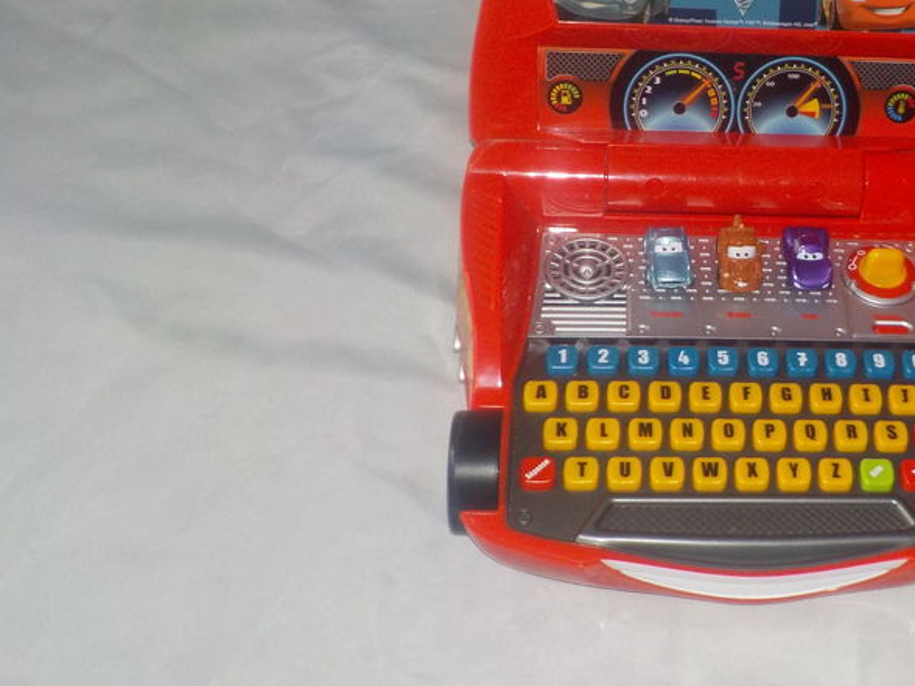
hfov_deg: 36.2
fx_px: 1348
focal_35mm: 51
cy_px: 224
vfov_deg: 28.4
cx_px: 739
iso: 200
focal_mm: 4.1
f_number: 3.3
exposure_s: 1/30
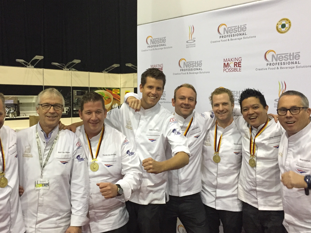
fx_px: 341
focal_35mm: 38
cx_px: 145
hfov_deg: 48.9
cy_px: 118
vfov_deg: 37.7
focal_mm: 4.15
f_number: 2.2
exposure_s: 1/17
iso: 250
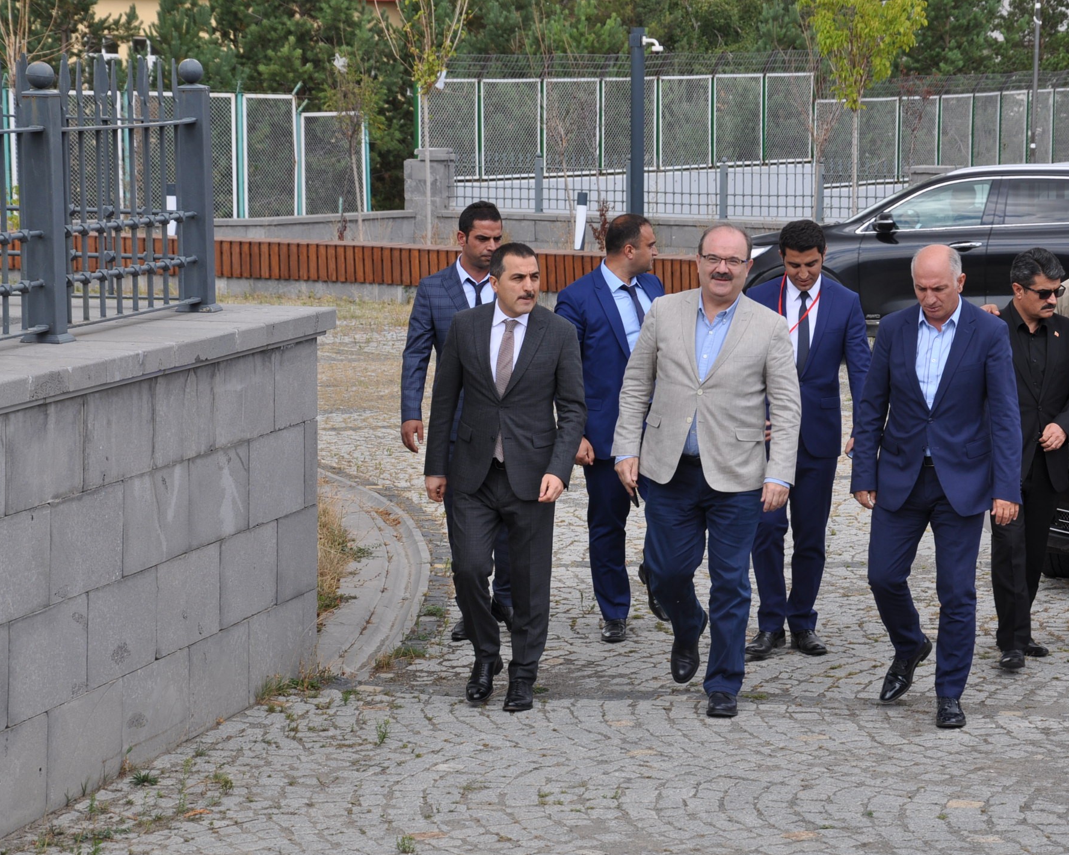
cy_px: 428
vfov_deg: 13.8
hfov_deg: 17.1
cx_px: 643
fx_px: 3543
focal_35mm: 112
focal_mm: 66
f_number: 8
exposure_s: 1/250
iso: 200
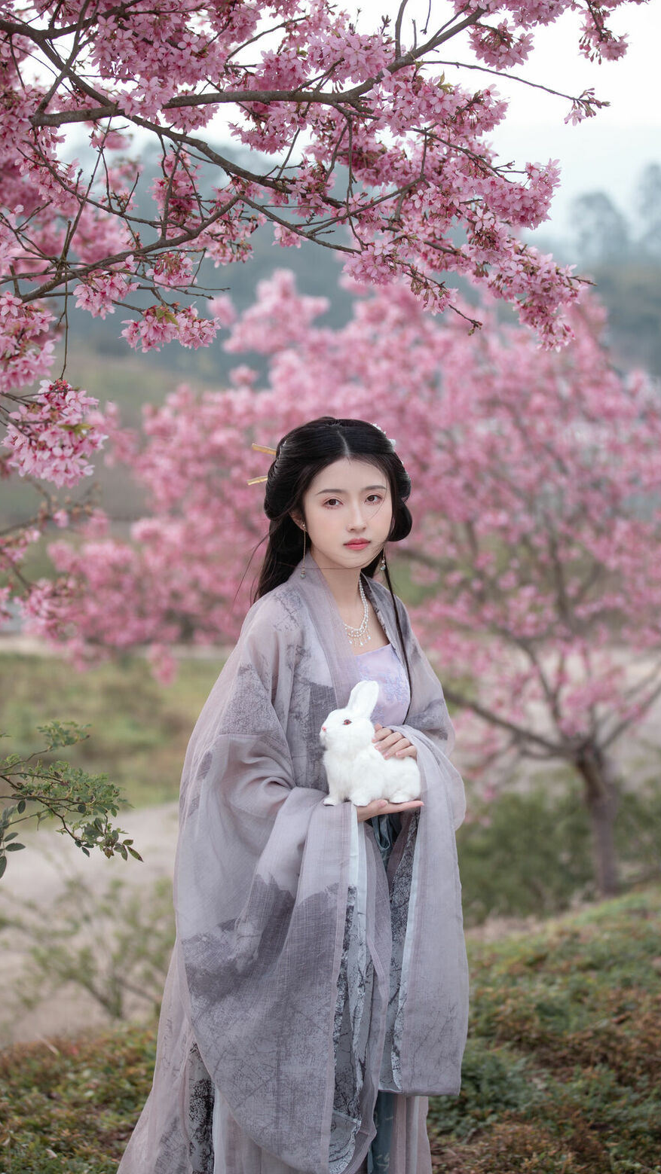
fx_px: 2275
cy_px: 592
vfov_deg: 29.0
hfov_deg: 16.5
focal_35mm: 73
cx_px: 376
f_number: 2.8
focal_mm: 70
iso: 100
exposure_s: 1/640
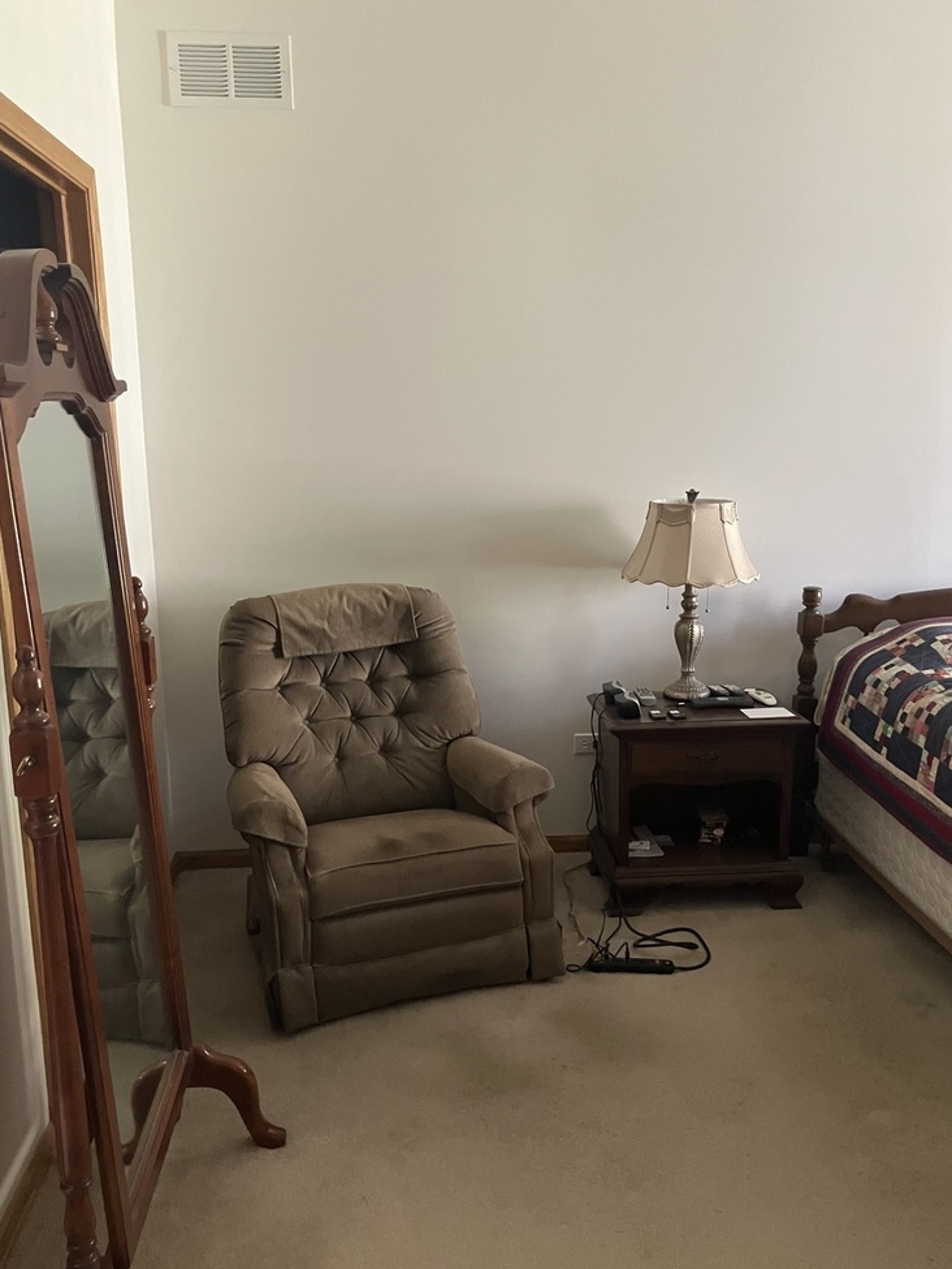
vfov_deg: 58.3
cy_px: 672
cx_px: 489
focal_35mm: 31
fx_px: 1136
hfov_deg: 45.5
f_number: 1.8
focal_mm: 3.99
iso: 400
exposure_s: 1/40
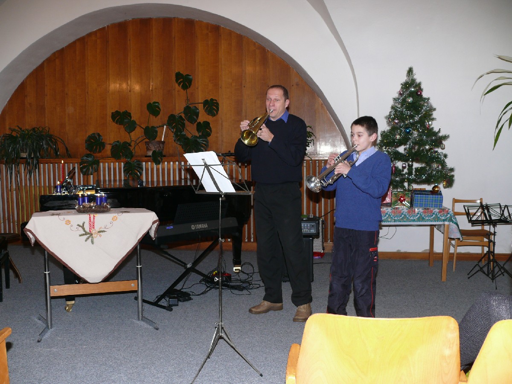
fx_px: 518
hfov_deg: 52.6
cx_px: 256
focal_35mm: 35
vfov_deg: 40.7
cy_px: 192
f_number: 2.8
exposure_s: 1/125
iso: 100
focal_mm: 7.4
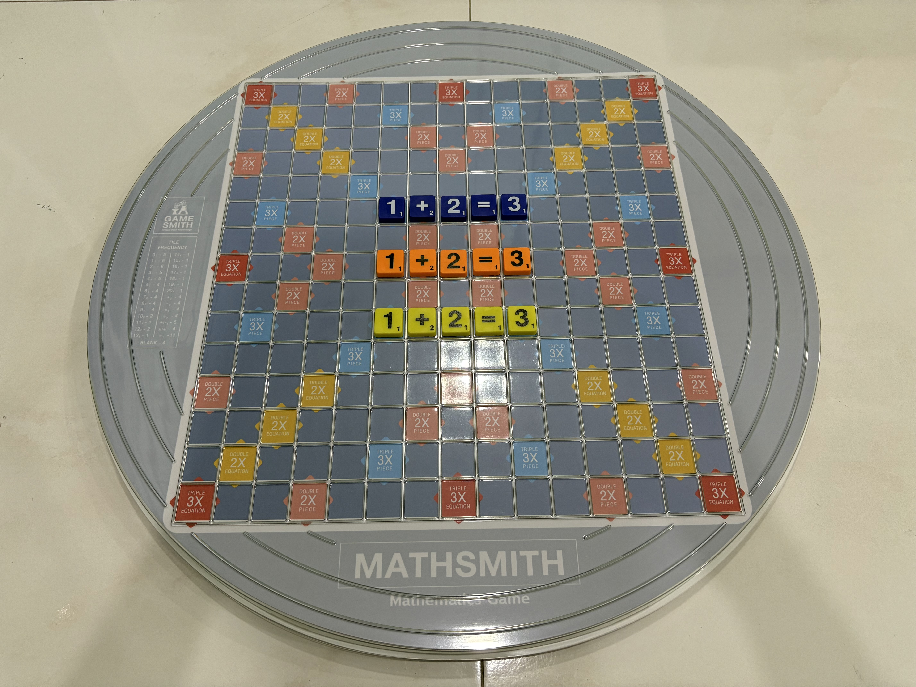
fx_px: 688
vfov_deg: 53.1
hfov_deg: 67.3
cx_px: 458
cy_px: 344
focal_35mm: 26
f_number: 1.6
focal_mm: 5.96
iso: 160
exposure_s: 1/50
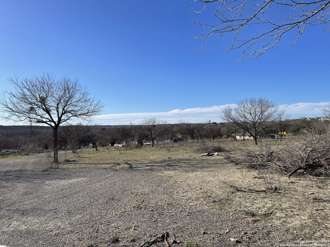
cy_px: 124
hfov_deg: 67.3
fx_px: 248
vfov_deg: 53.1
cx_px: 165
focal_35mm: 26
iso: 32
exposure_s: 1/4348
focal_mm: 5.1
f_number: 1.6
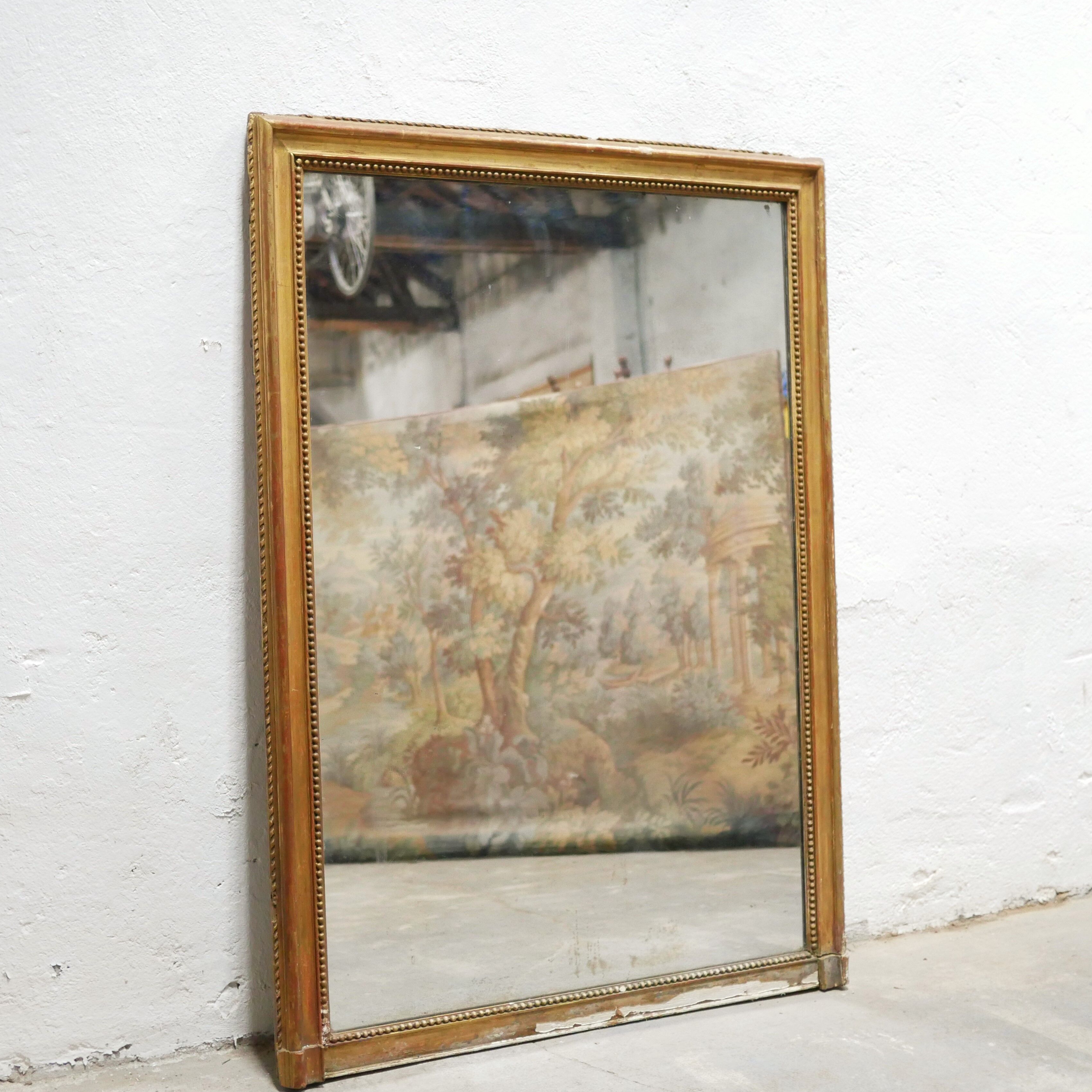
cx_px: 451
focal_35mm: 48
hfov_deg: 35.3
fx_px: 1713
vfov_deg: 35.4
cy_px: 550
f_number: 1.7
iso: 1600
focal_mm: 20
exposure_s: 1/125
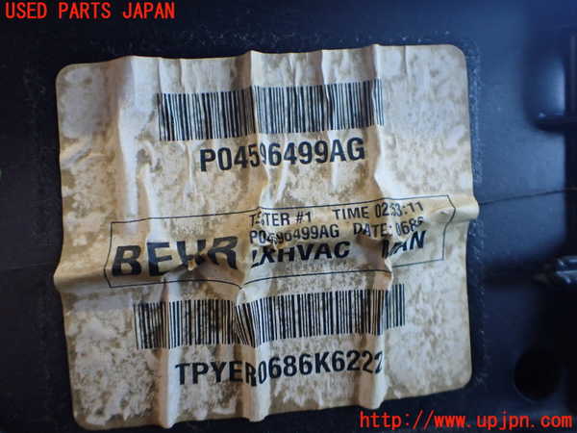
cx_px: 288
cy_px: 216
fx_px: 500
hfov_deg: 60.0
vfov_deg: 46.8
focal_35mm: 30
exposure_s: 1/125
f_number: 2.3
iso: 500
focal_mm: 5.4
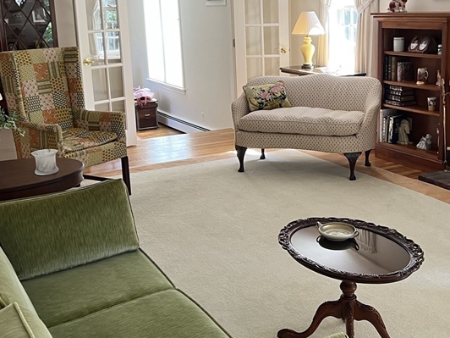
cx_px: 283
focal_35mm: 50
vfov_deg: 29.1
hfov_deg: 37.9
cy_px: 141
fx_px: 650
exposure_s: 1/97
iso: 125
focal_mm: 5.7
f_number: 1.5
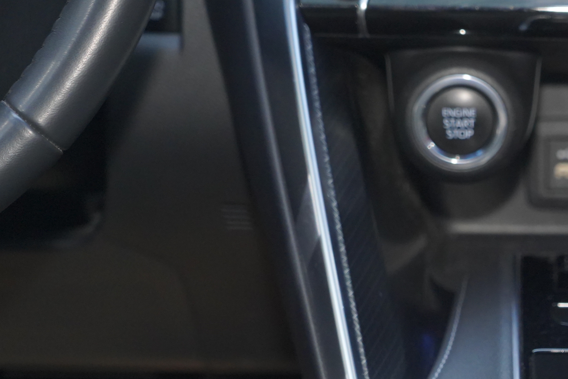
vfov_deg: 8.4
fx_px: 2587
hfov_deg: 12.3
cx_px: 613
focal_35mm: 164
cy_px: 307
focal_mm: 74
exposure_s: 1/125
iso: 4000
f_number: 4.5
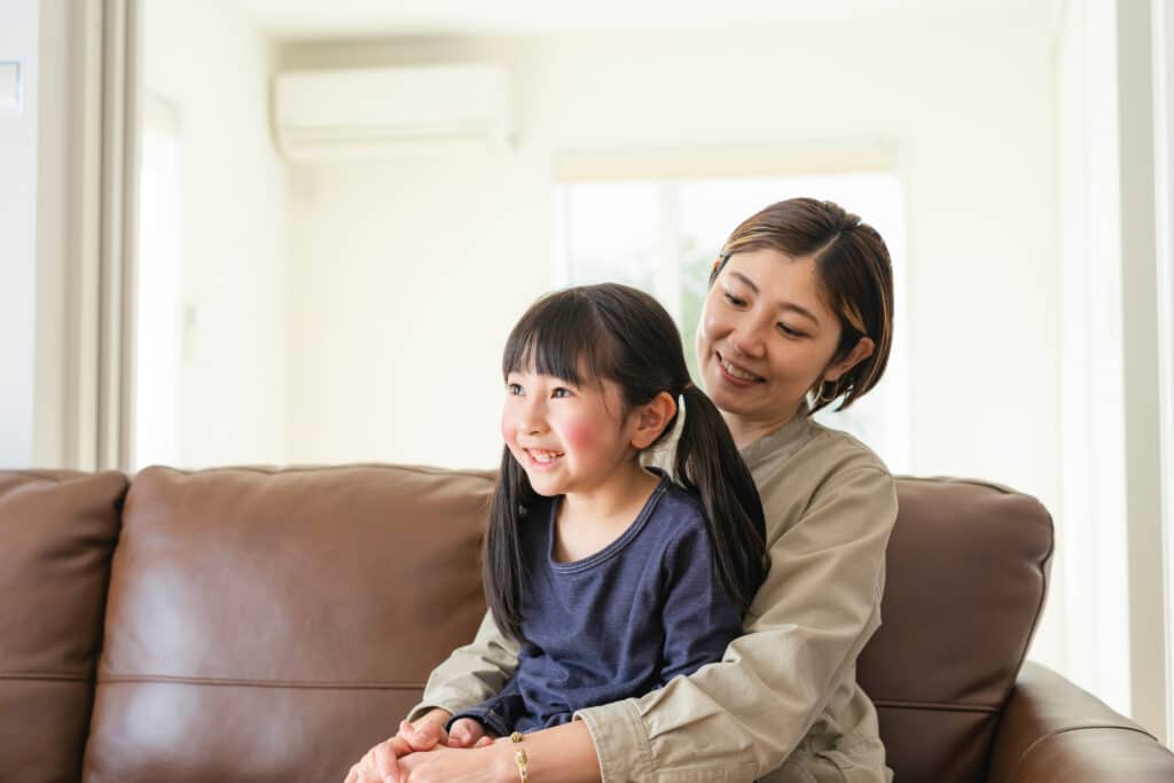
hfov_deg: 36.2
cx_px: 587
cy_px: 392
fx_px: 1794
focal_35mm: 55
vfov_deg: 24.6
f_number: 3.5
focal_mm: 55
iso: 640
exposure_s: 1/640
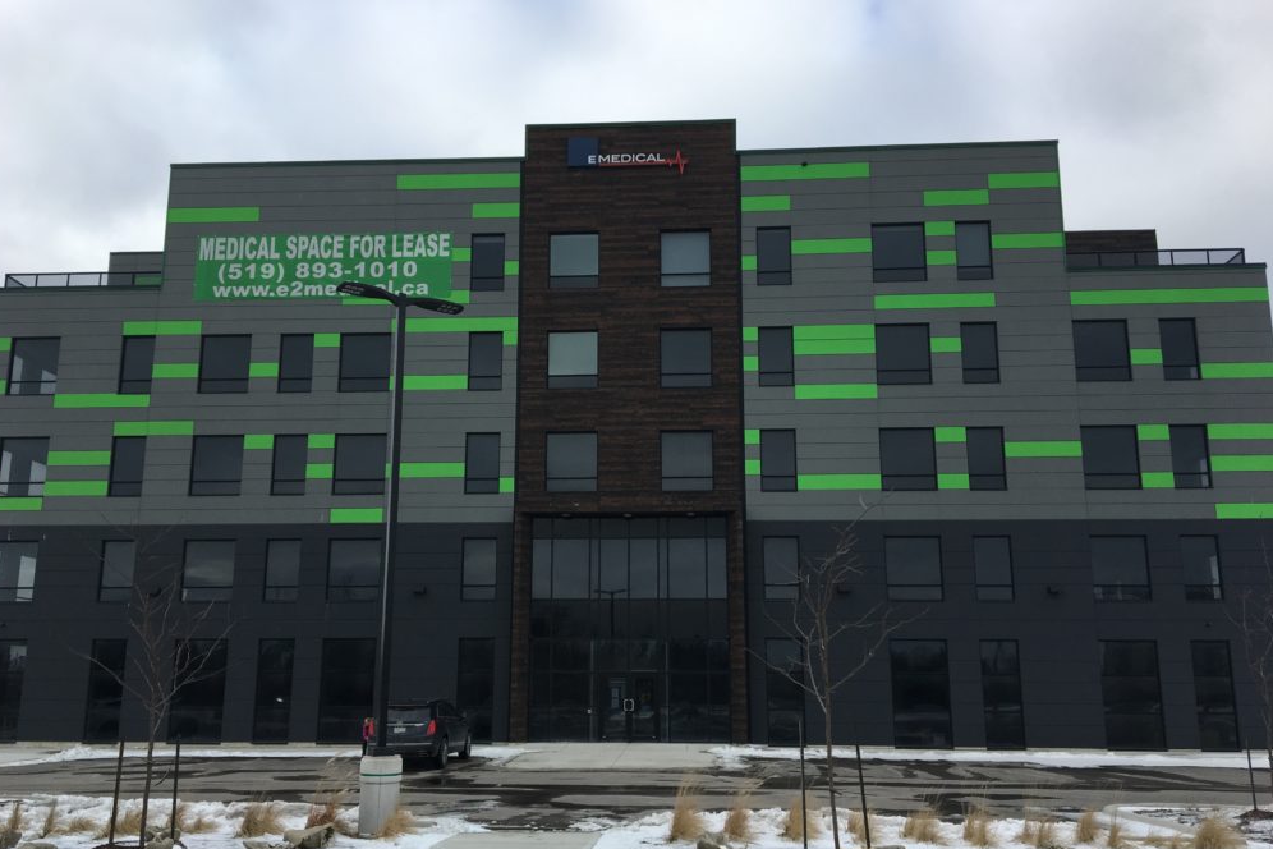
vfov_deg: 42.3
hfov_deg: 60.3
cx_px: 621
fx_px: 1096
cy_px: 471
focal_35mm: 31
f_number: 2.2
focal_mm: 4.15
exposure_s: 1/641
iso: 25
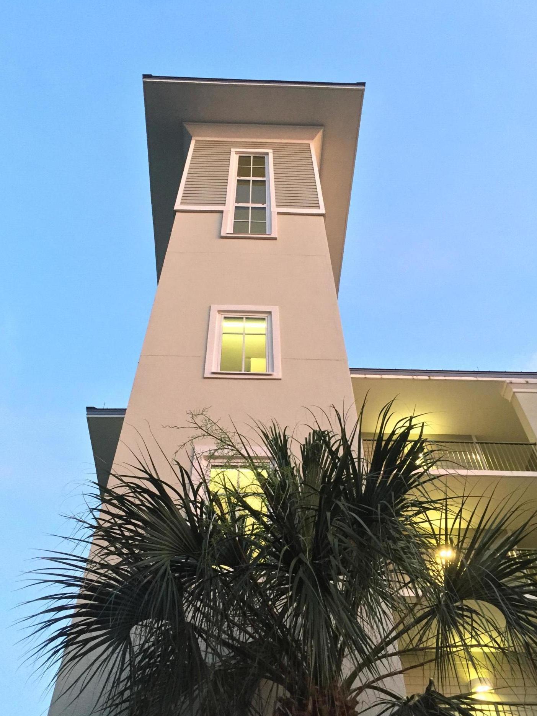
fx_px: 641
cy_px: 373
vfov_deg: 58.3
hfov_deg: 45.4
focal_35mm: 31
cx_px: 256
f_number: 2.2
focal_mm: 4.15
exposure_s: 1/24
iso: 250
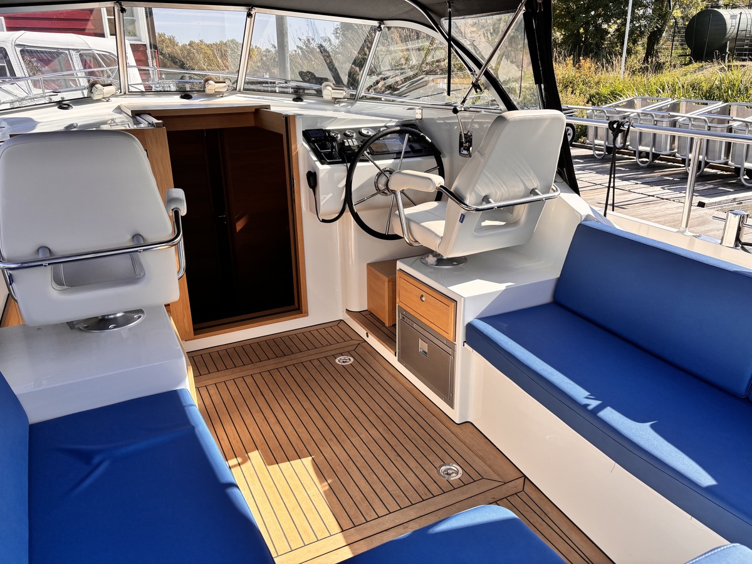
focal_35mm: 26
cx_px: 376
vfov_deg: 53.1
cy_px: 282
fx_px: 565
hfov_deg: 67.3
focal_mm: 5.96
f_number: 1.6
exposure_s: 1/1695
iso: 50
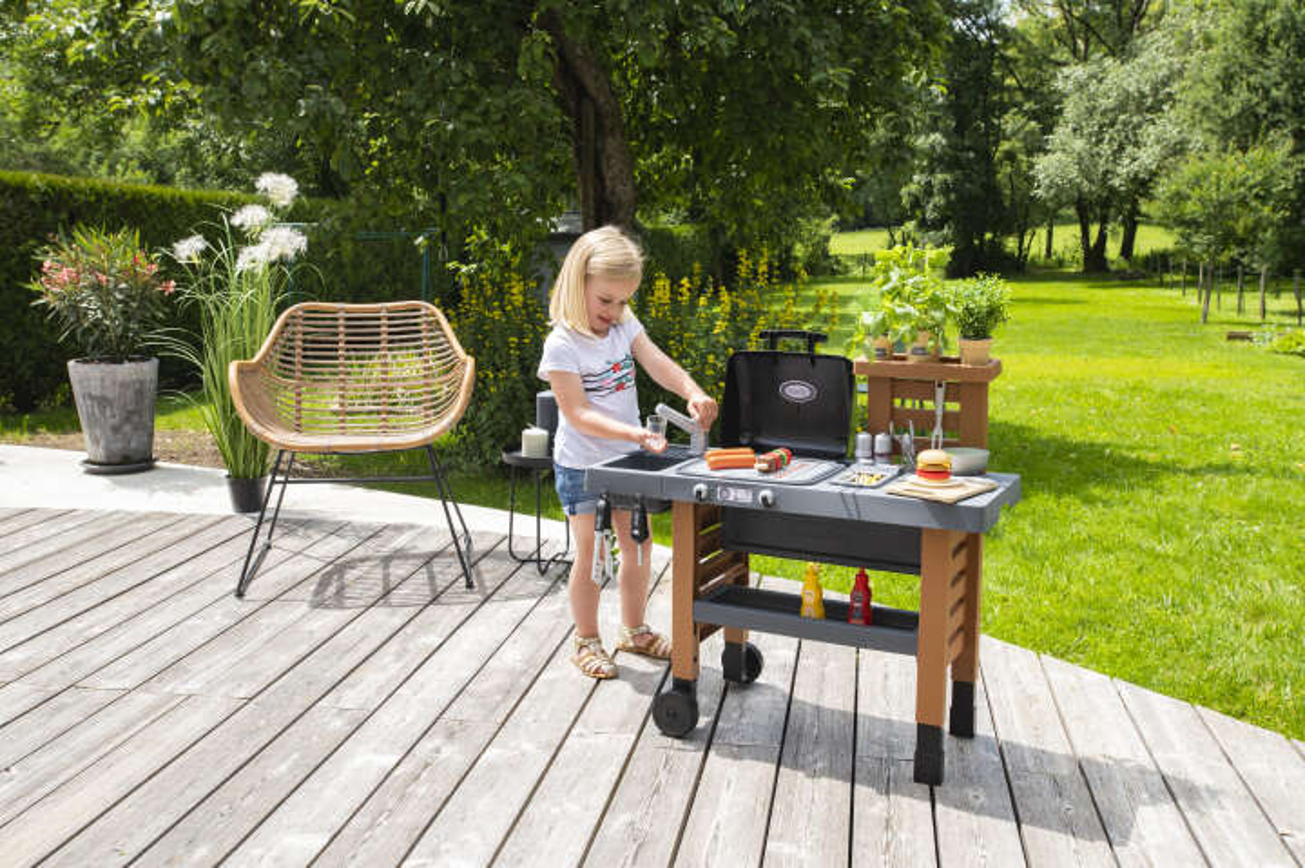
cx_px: 652
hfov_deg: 54.5
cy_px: 434
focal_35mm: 35
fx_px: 1268
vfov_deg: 37.8
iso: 320
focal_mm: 35
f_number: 10
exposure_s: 1/400
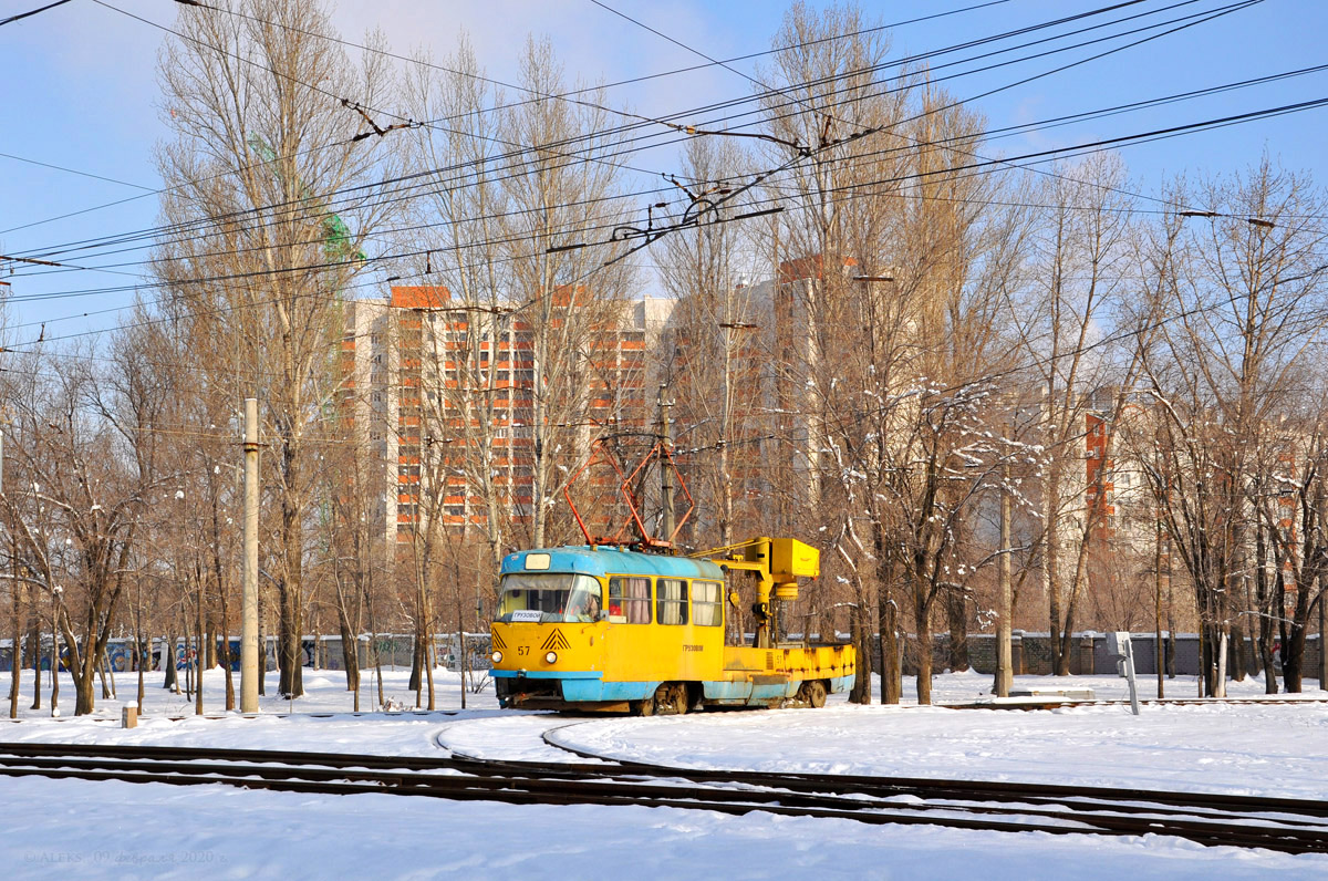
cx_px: 664
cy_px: 440
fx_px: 2099
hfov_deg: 35.1
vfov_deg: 23.7
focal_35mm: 57
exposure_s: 1/500
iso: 200
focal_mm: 38
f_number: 8
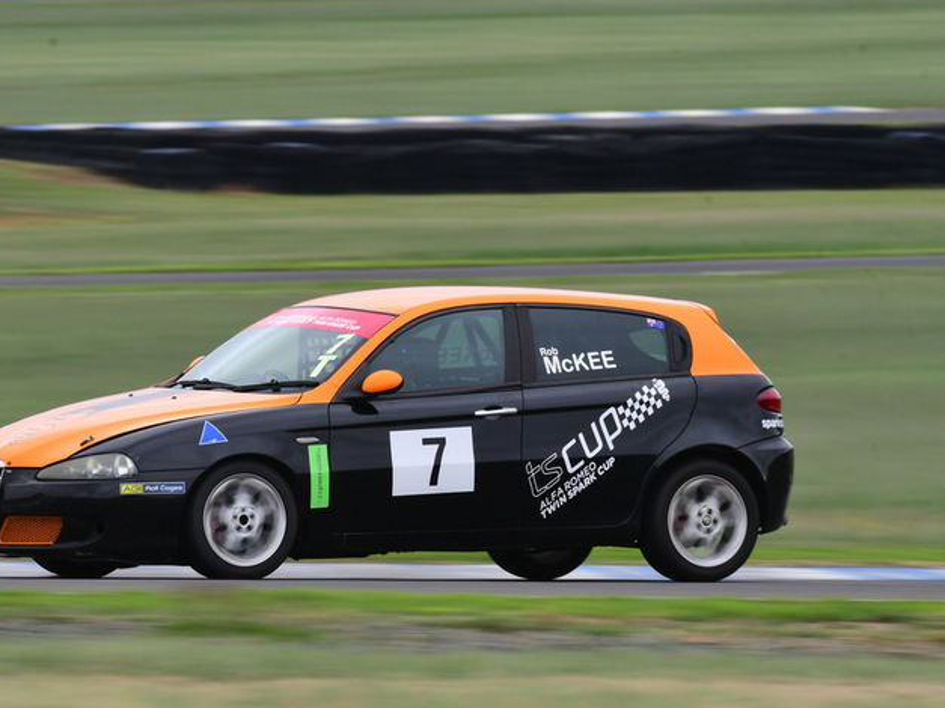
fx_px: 20607
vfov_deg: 2.0
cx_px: 374
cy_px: 366
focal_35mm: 755
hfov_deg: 2.6
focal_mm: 410
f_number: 14
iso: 400
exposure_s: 1/100
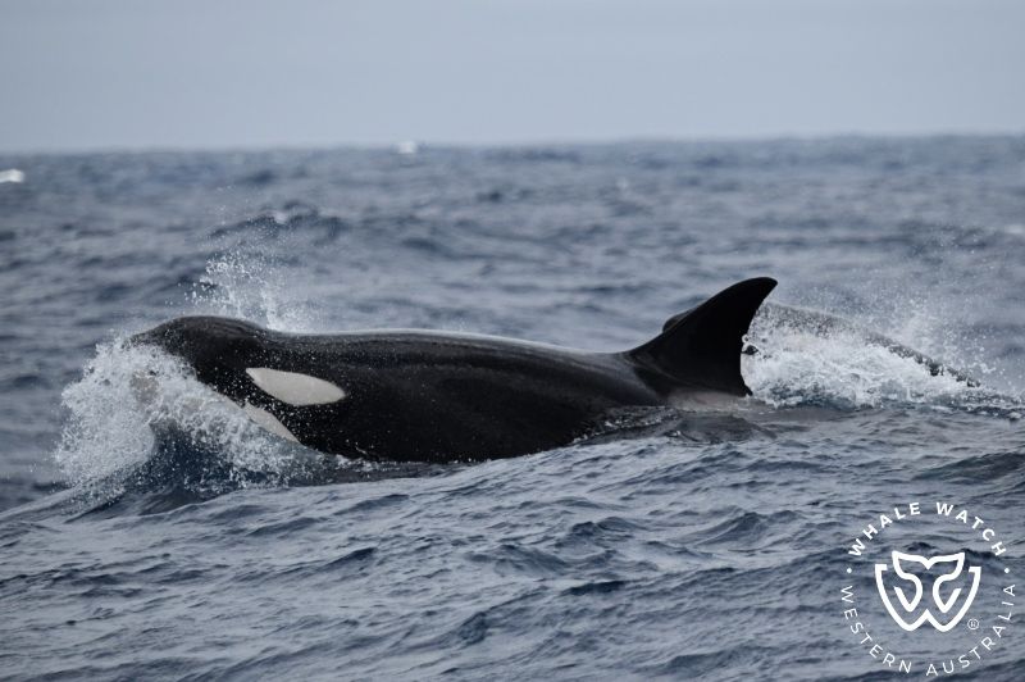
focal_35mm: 450
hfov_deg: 4.6
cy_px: 341
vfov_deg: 3.0
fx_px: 12802
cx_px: 512
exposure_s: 1/8000
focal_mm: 450
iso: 1000
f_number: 6
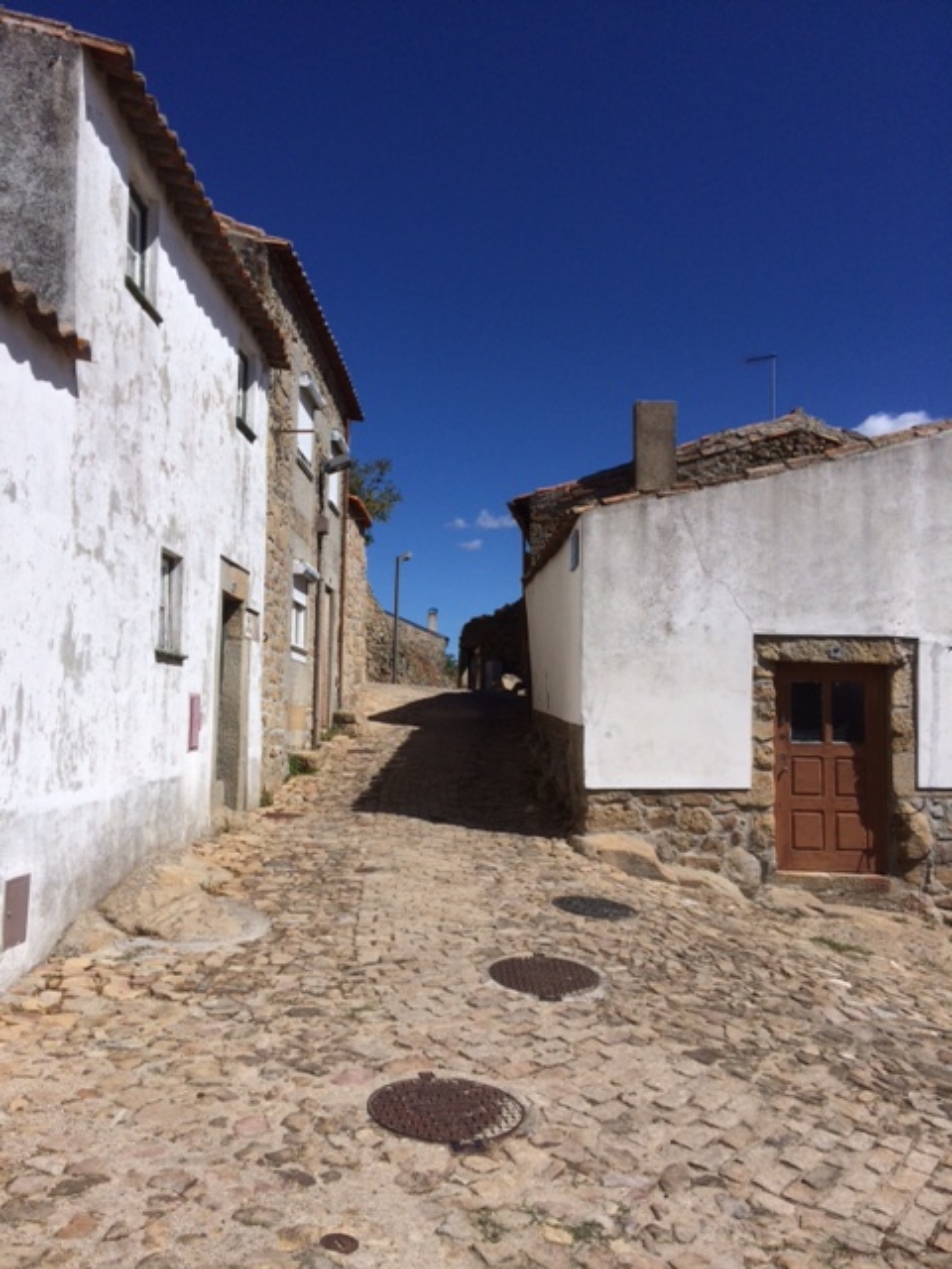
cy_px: 634
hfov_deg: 48.2
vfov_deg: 61.7
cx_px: 476
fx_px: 1063
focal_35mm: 29
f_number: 2.2
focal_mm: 4.15
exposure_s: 1/5882
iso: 40
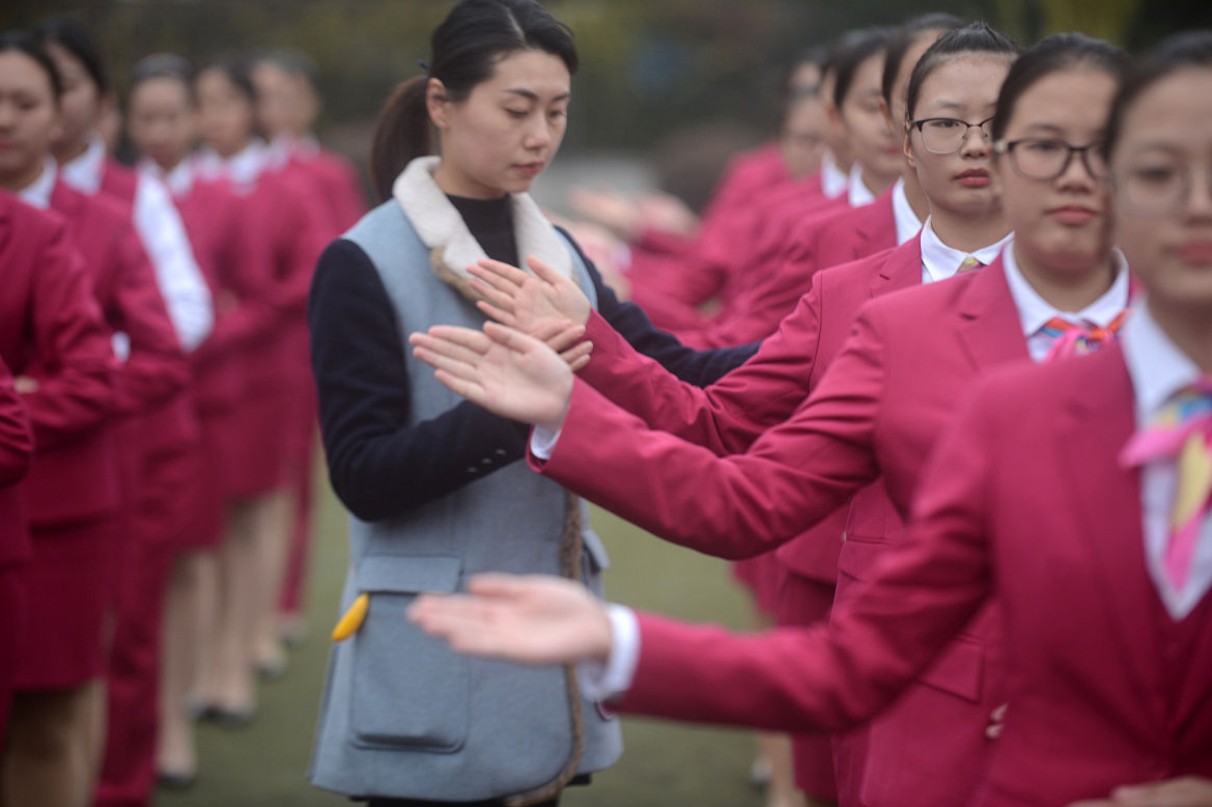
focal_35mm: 154
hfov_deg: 13.3
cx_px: 607
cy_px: 401
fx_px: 5182
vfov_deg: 8.9
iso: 320
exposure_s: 1/640
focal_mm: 150
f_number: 2.8
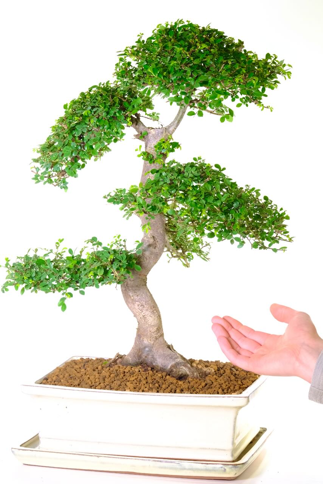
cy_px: 242
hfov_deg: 12.9
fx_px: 1426
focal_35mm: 106
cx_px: 162
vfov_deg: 19.3
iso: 1600
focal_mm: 70.5
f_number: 10
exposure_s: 1/13
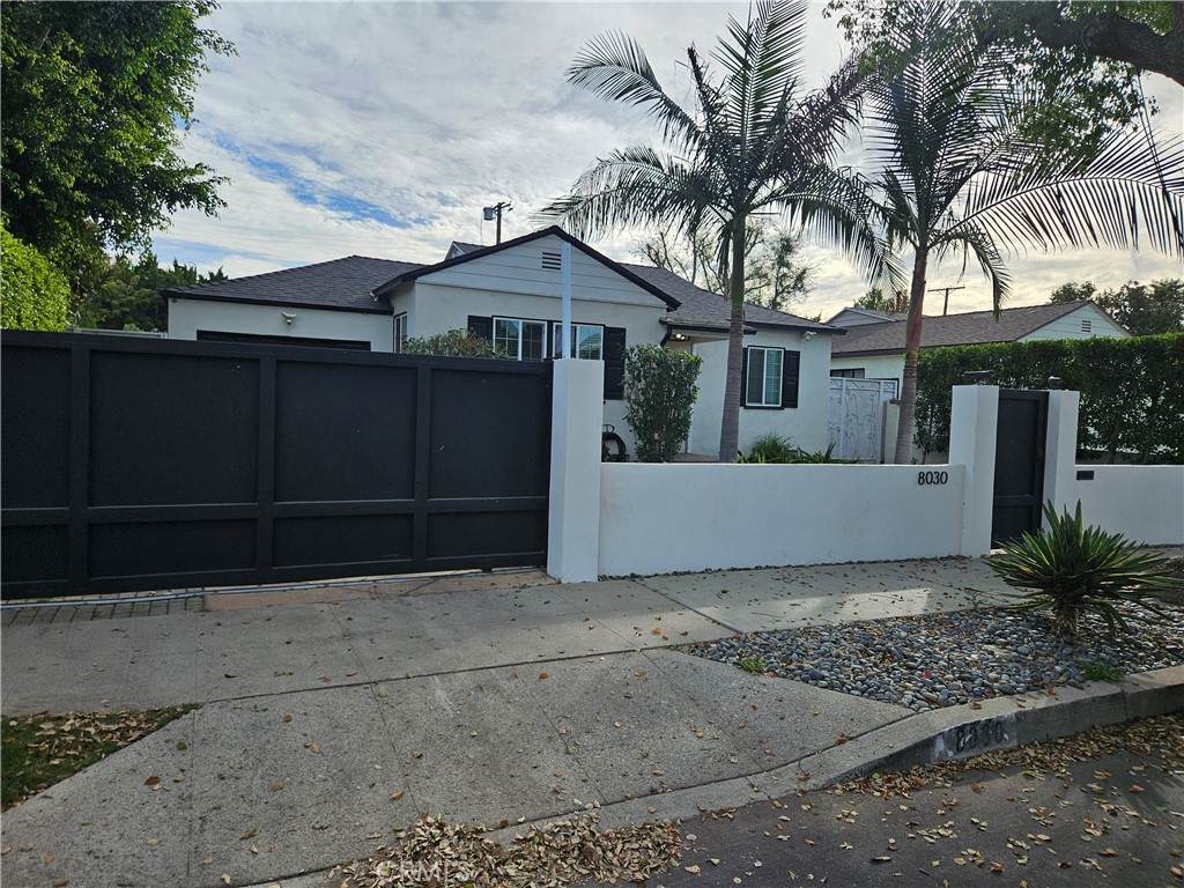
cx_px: 592
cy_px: 444
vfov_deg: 58.9
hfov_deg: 73.9
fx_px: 787
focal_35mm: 23
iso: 25
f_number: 1.8
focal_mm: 5.4
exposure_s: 1/1936
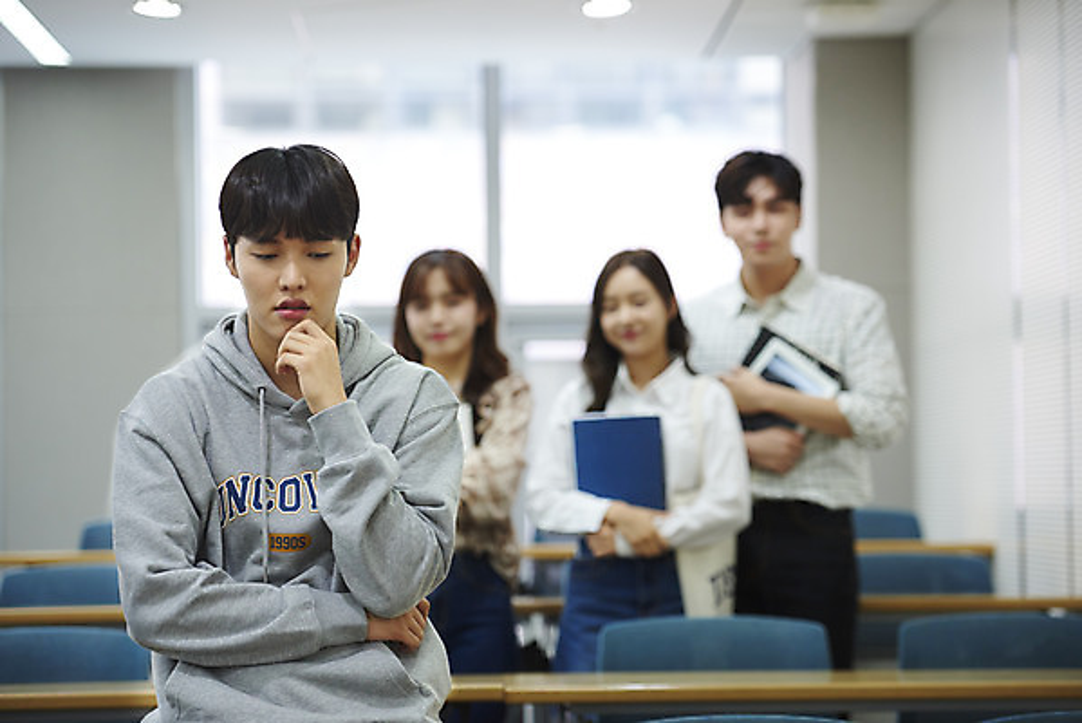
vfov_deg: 12.5
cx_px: 541
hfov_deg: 18.6
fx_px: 3308
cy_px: 362
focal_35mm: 110
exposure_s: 1/160
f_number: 2.8
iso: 1000
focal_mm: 110
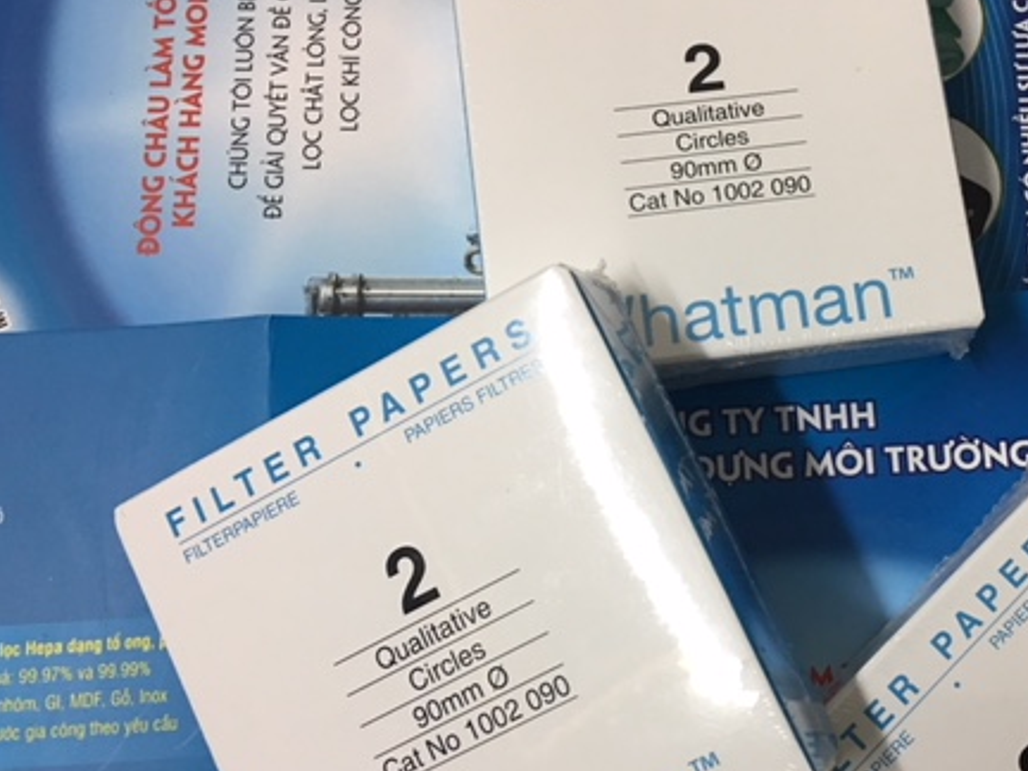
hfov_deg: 43.0
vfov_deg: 33.5
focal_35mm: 43
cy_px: 447
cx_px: 719
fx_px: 1277
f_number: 2.2
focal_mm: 4.15
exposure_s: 1/17
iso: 80
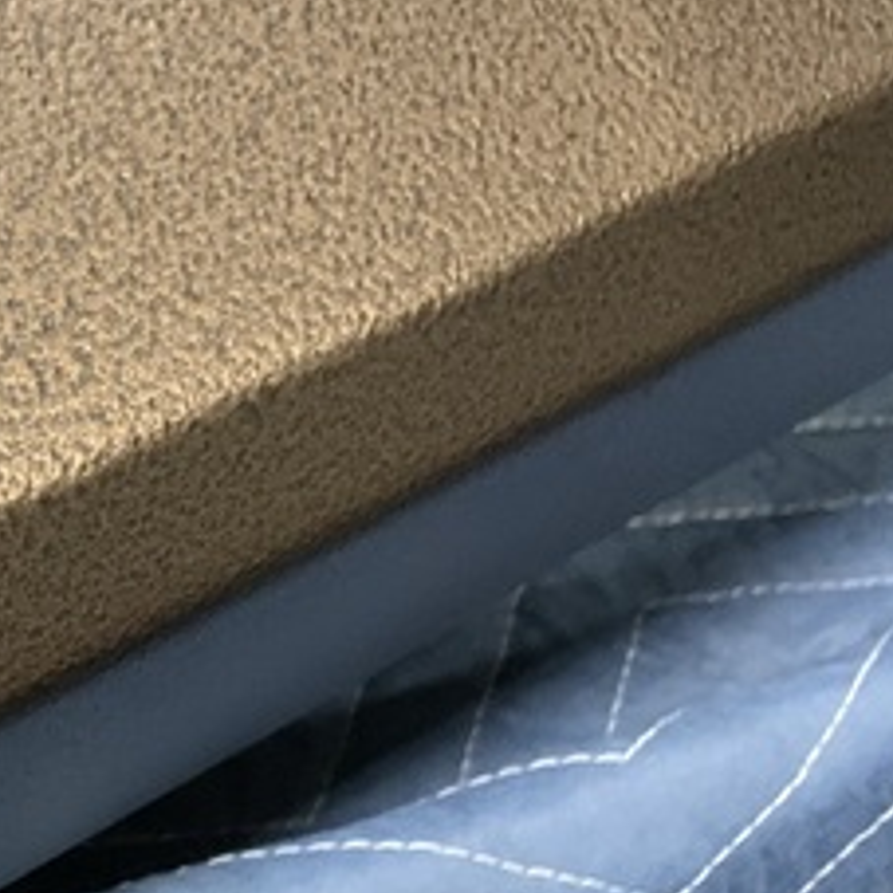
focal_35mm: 81
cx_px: -629
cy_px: 661
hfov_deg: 17.9
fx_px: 2364
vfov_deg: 21.2
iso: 400
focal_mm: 4.25
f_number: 1.8
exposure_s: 1/30
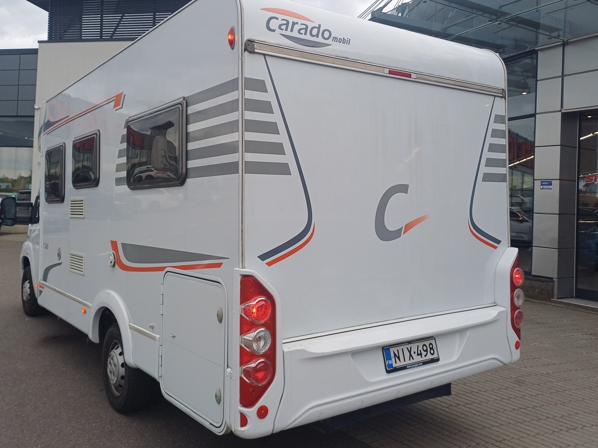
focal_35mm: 31
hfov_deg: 58.3
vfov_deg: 45.4
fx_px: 536
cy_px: 203
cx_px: 272
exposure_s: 1/269
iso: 50
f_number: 1.8
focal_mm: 4.65
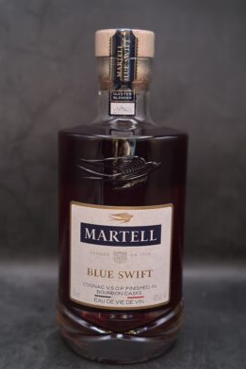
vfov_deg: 38.9
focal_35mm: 51
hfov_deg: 26.5
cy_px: 187
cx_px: 123
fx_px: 523
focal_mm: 6.86
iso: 640
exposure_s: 1/40
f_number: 1.78
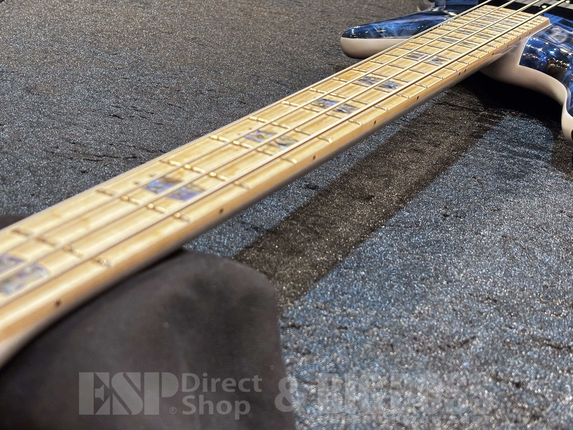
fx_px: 861
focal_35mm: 52
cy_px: 215
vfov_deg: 28.0
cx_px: 286
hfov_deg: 36.8
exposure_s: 1/40
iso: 200
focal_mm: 5.96
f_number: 1.6
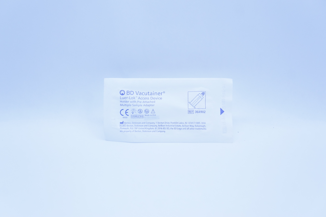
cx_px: 163
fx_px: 597
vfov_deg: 20.6
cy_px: 108
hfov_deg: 30.5
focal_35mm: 66
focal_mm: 44
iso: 800
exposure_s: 1/250
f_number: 4.5
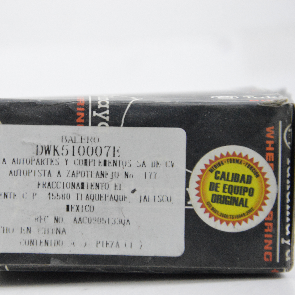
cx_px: 87
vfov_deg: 8.7
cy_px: 148
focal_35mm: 202
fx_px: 1944
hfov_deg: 8.7
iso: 3200
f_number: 7.1
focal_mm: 105
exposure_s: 1/100
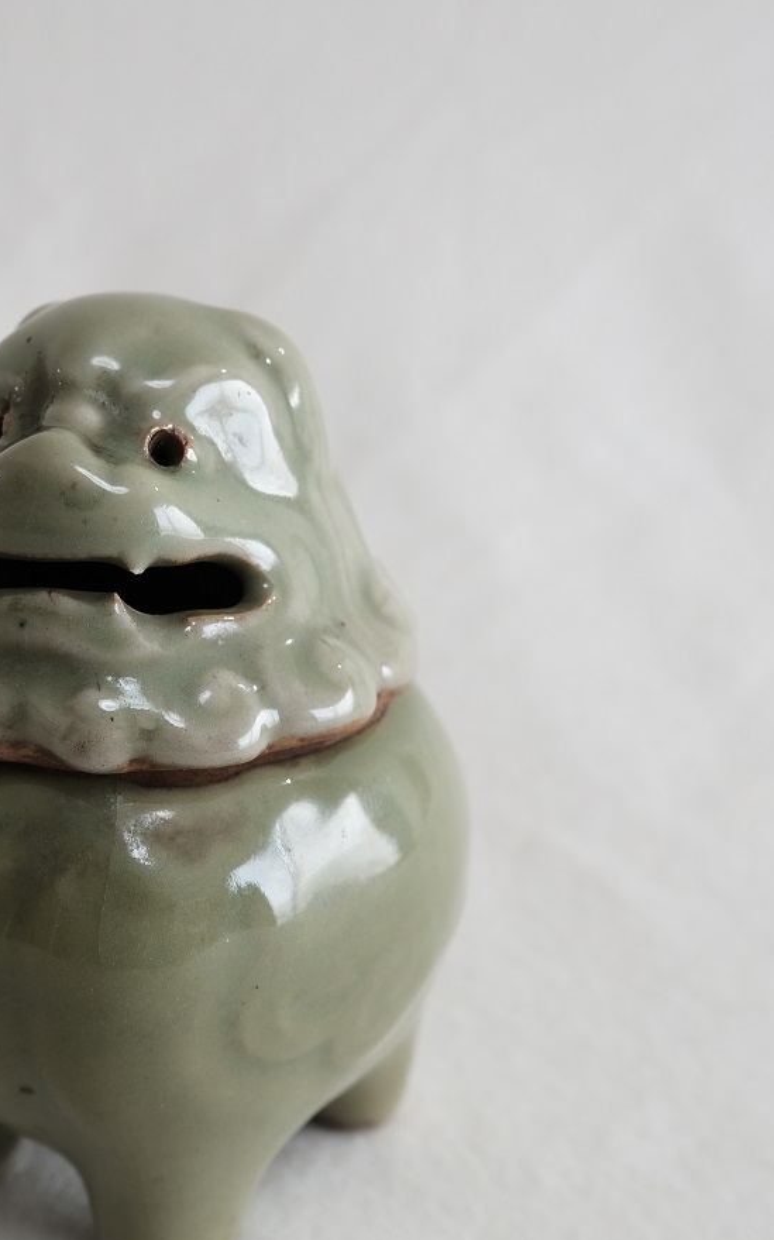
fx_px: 1621
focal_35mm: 48
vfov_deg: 41.7
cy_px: 729
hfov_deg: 26.3
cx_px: 133
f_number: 5.6
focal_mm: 15.2
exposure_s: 1/20
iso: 200
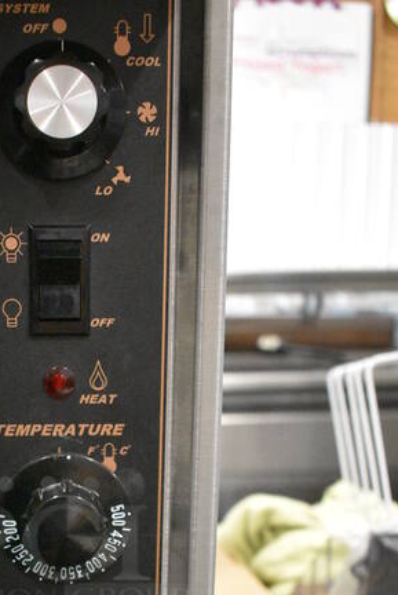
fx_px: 943
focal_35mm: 57
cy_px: 541
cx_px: 48
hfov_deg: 23.3
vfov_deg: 33.1
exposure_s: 1/125
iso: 5000
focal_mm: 18
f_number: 3.5
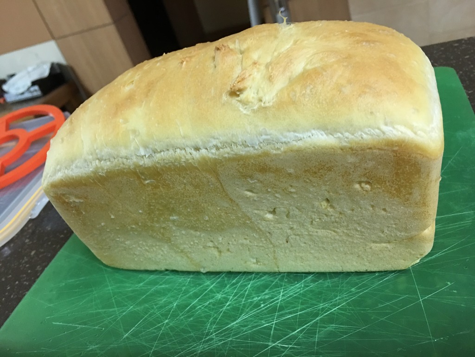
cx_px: 238
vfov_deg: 48.2
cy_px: 178
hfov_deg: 61.7
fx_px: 398
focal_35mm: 29
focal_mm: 4.15
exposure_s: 1/15
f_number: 2.2
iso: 100
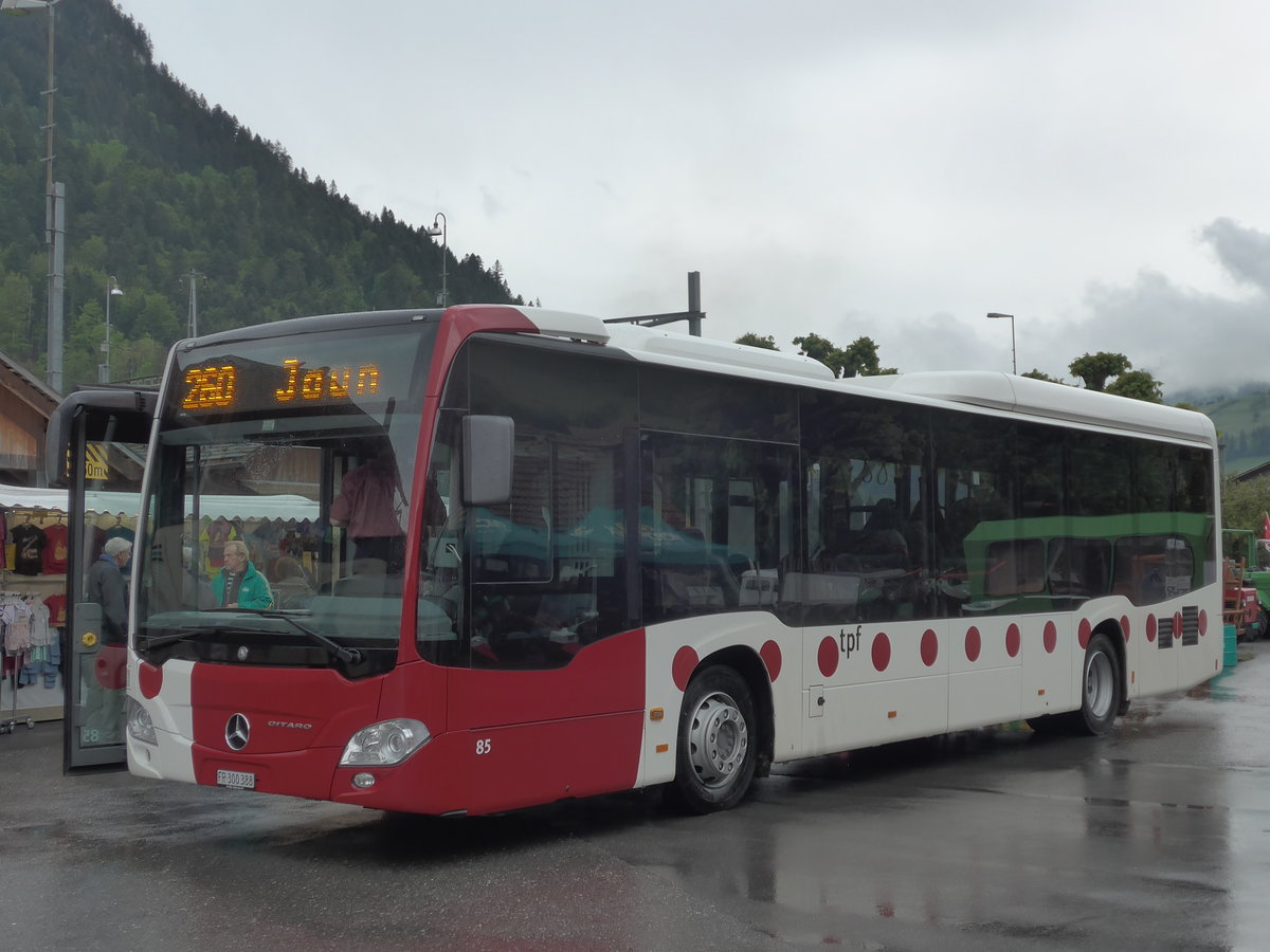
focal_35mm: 46
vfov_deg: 31.5
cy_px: 476
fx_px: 1688
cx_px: 635
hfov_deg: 41.2
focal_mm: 9.5
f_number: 3
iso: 160
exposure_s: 1/640
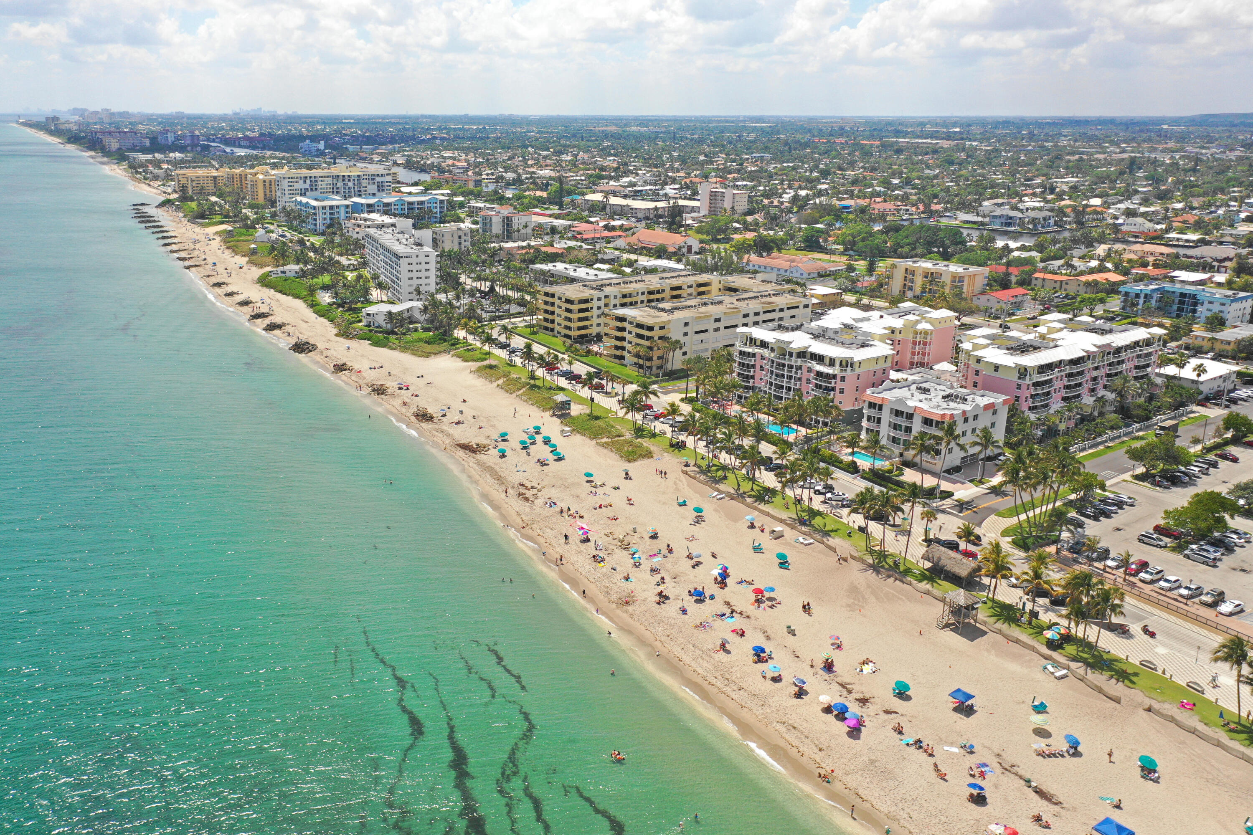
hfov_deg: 65.5
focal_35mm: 28
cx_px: 626
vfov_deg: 46.4
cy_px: 418
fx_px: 974
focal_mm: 10.26
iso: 200
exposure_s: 1/3200
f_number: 3.2
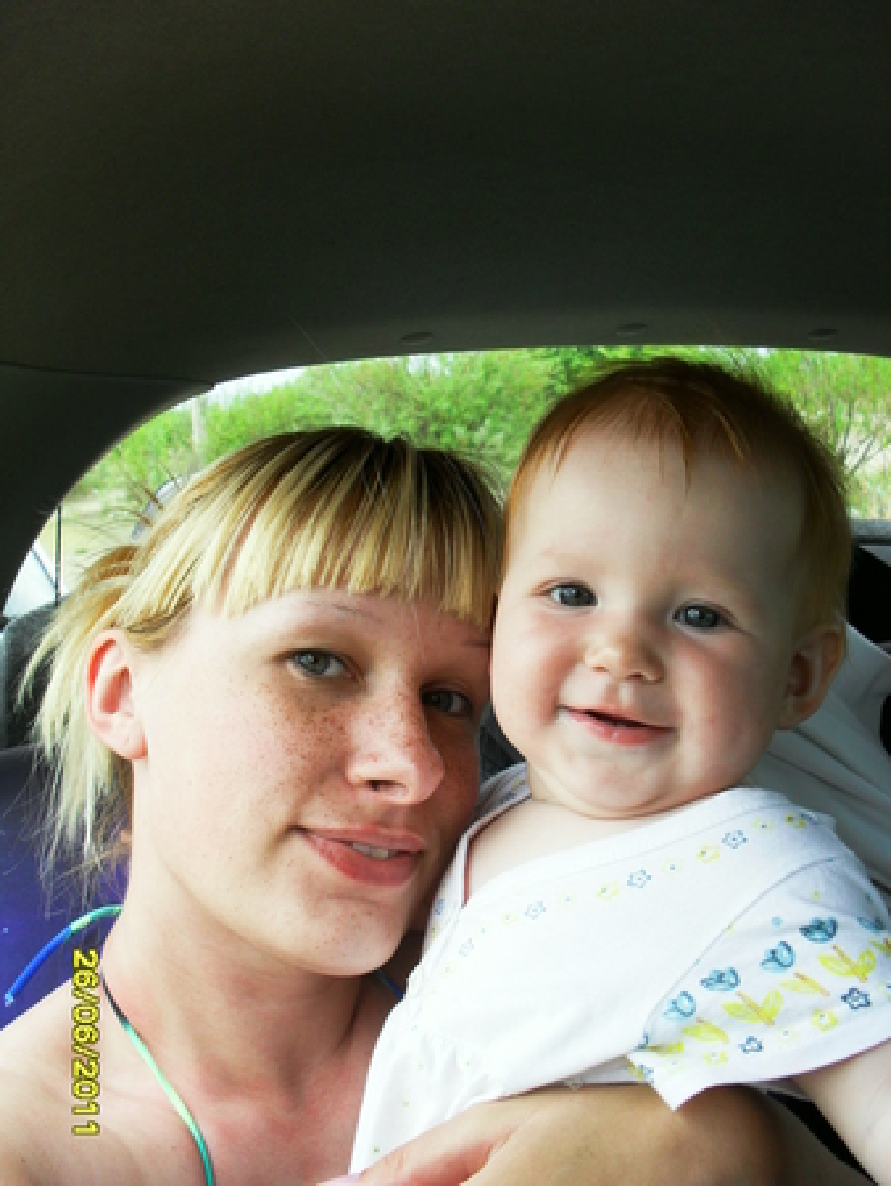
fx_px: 1200
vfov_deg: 52.6
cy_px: 593
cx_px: 446
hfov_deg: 40.7
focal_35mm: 35
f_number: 3.2
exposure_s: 1/125
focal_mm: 6.3
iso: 100
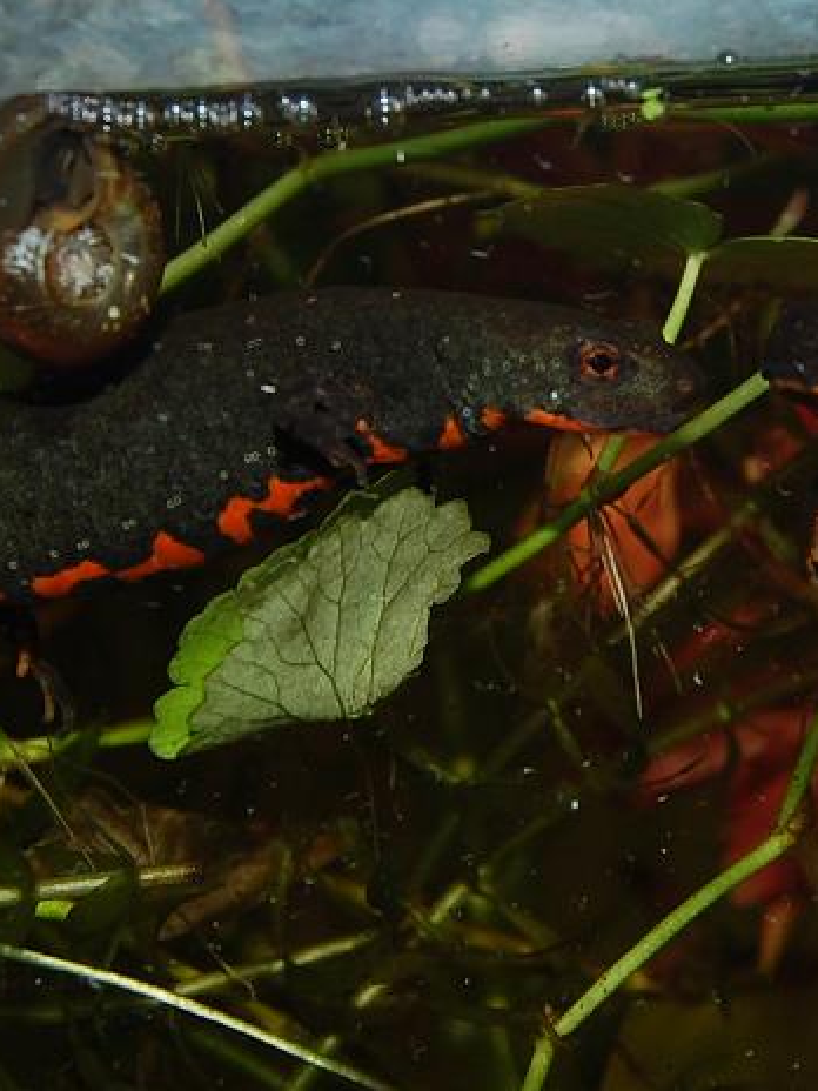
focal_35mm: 112
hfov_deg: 13.2
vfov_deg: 17.5
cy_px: 404
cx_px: 543
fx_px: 3529
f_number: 5.6
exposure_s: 1/125
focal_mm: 24
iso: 200
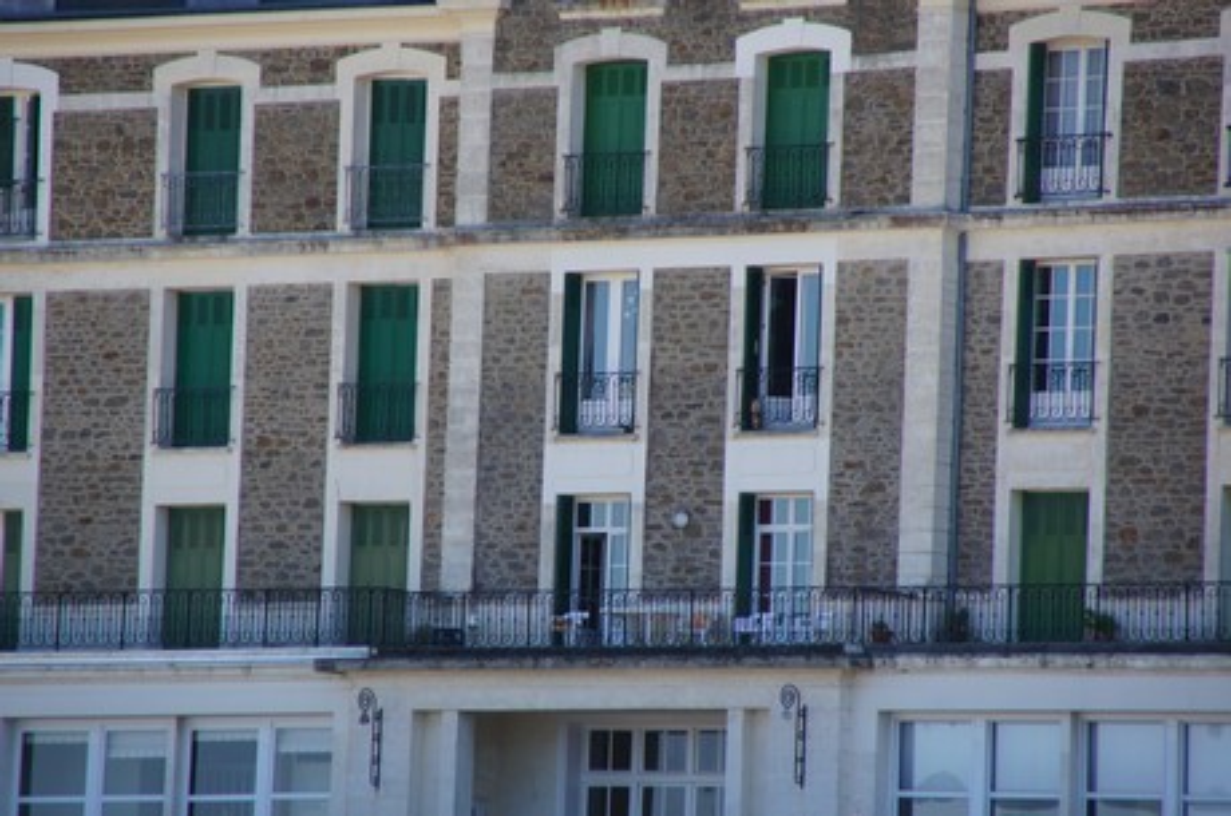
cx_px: 616
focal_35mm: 300
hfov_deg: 6.9
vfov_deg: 4.6
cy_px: 408
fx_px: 10240
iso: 125
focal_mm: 200
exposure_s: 1/320
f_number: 6.3
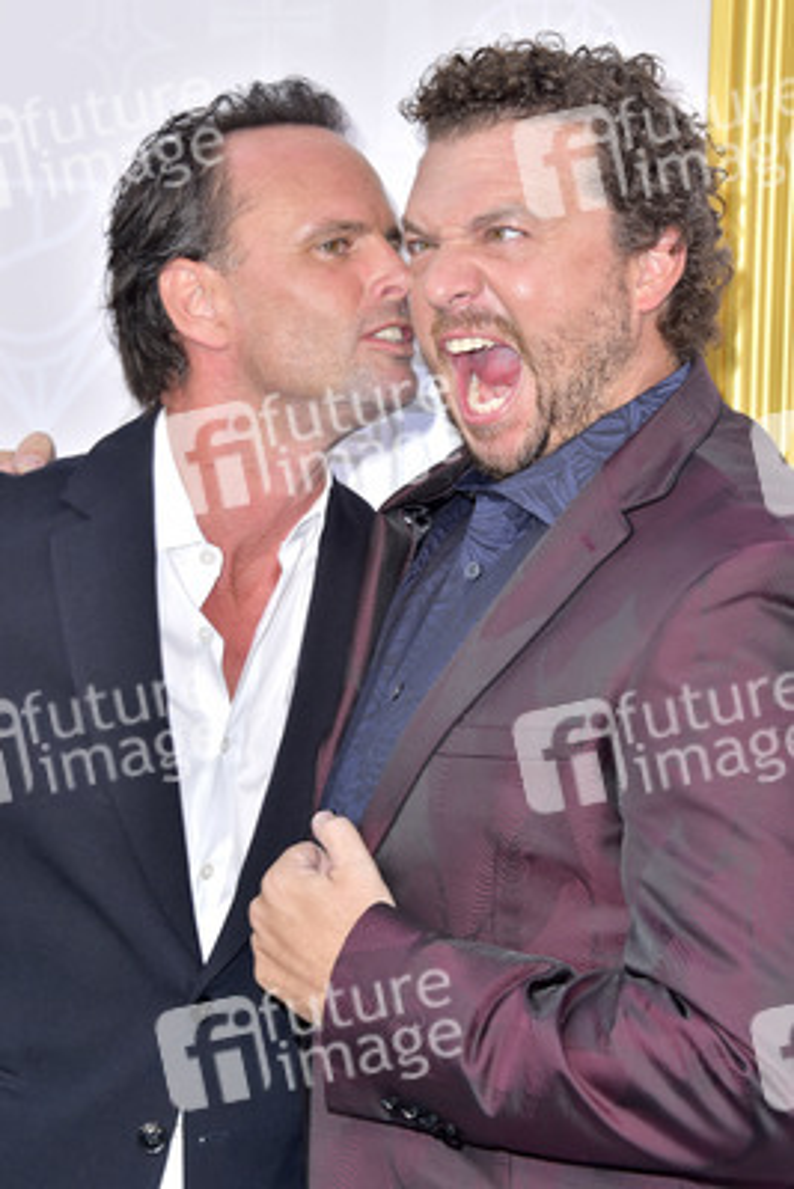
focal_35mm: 85
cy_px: 594
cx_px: 397
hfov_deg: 16.1
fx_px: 2809
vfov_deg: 23.9
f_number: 7.1
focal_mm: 85
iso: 320
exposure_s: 1/250
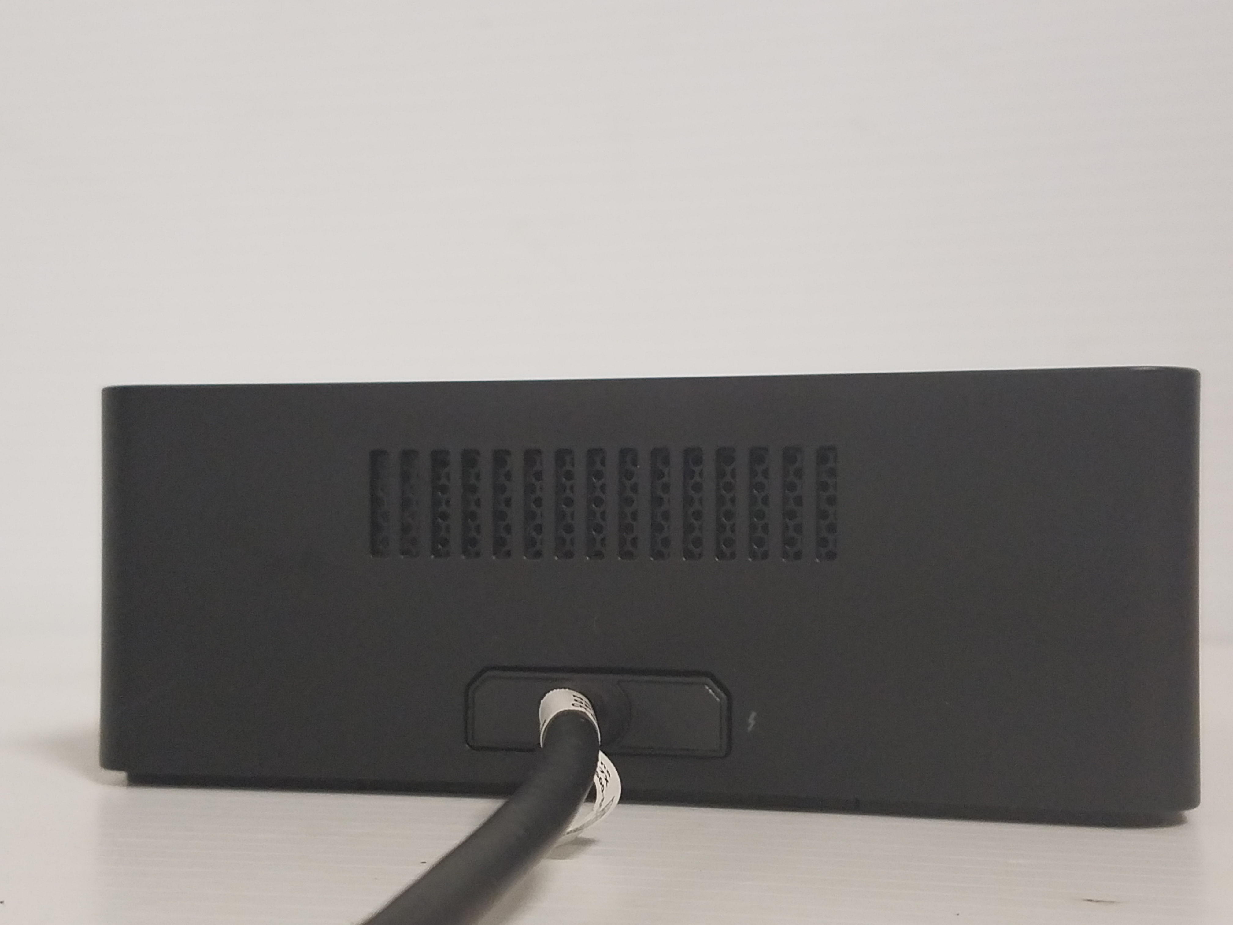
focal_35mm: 26
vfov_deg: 53.1
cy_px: 462
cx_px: 616
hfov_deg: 67.3
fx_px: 926
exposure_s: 1/24
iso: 160
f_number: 1.7
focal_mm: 4.2
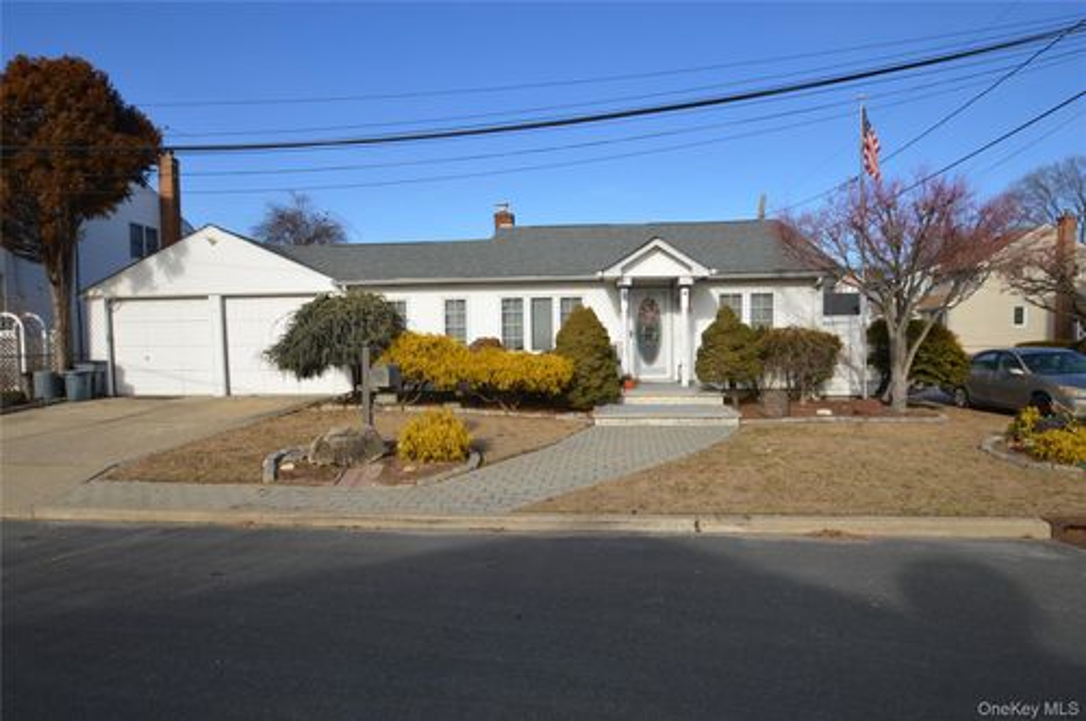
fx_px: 587
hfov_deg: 85.5
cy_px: 360
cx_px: 543
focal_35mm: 20
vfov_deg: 63.1
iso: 100
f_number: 10
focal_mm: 13
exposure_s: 1/200
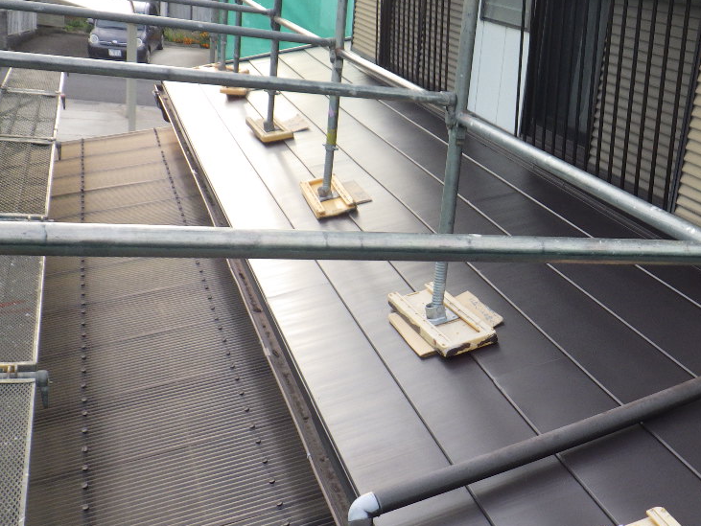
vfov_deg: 29.7
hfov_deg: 37.2
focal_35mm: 49
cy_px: 302
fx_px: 993
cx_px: 583
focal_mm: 5
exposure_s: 1/160
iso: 125
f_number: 3.5
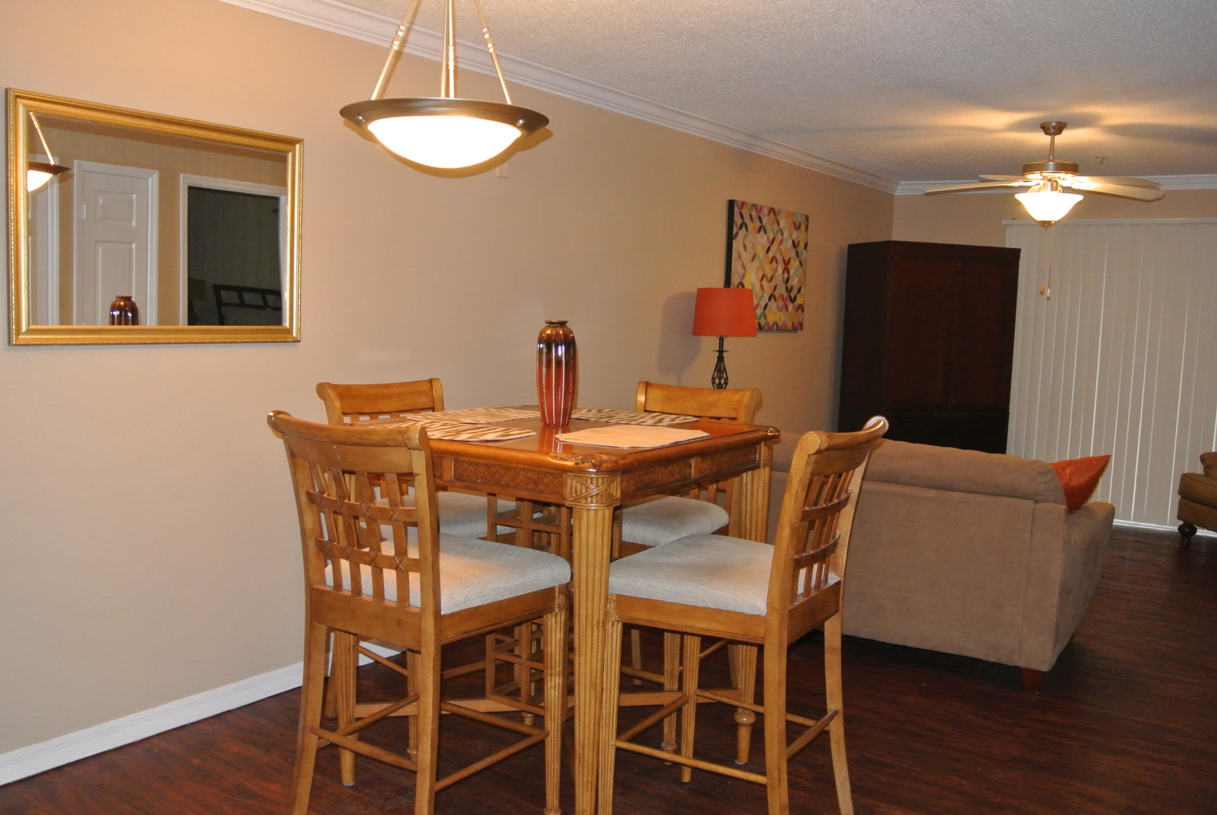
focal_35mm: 30
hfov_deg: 61.9
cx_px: 608
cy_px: 408
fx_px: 1015
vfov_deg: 43.7
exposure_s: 1/60
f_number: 3.5
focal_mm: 11.4
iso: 800
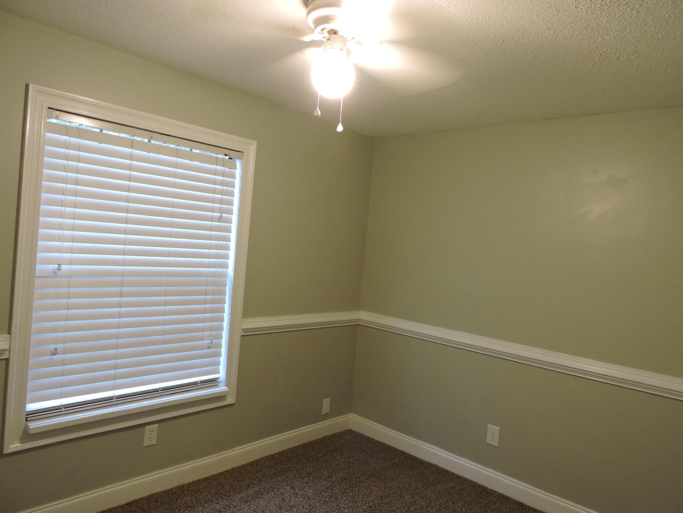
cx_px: 342
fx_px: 474
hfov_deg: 71.6
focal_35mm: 24
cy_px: 256
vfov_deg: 56.8
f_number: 3.3
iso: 400
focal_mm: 4.3
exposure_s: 1/15
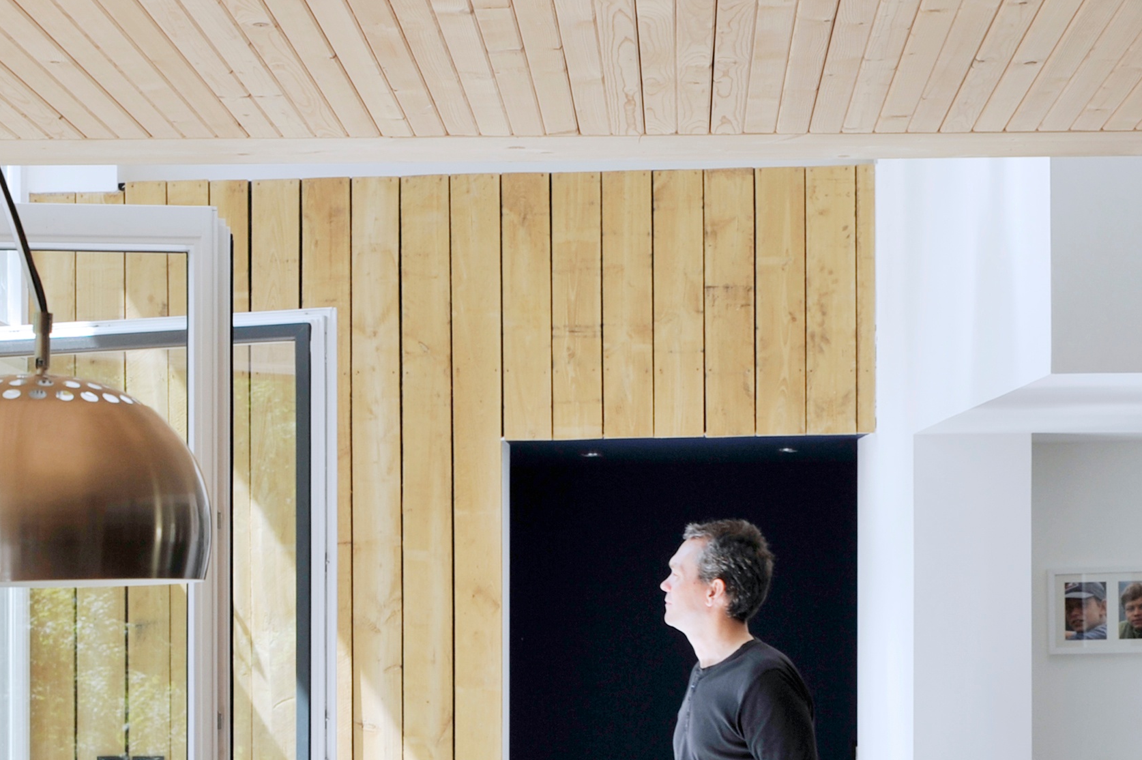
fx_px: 2980
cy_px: 675
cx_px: 451
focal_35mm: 94
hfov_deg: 21.7
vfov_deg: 14.4
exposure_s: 1/160
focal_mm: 38
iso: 200
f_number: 6.3
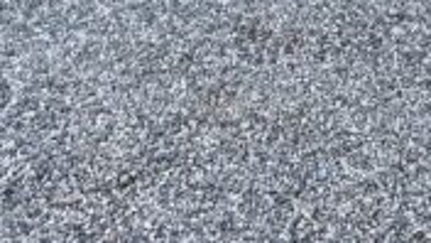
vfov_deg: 8.2
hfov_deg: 16.4
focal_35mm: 129
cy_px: -447
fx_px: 1474
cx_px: 392
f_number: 1.6
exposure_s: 1/121
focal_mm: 4.2
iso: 32
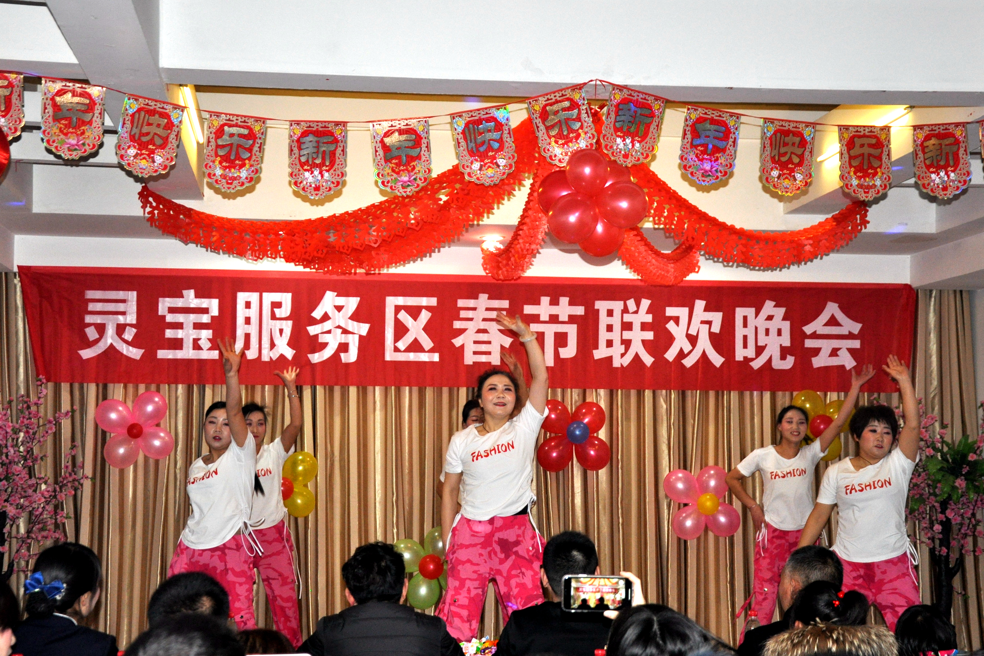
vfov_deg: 25.7
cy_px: 328
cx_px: 492
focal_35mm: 52
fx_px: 1435
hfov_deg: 37.9
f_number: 4.5
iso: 800
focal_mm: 35
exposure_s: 1/60
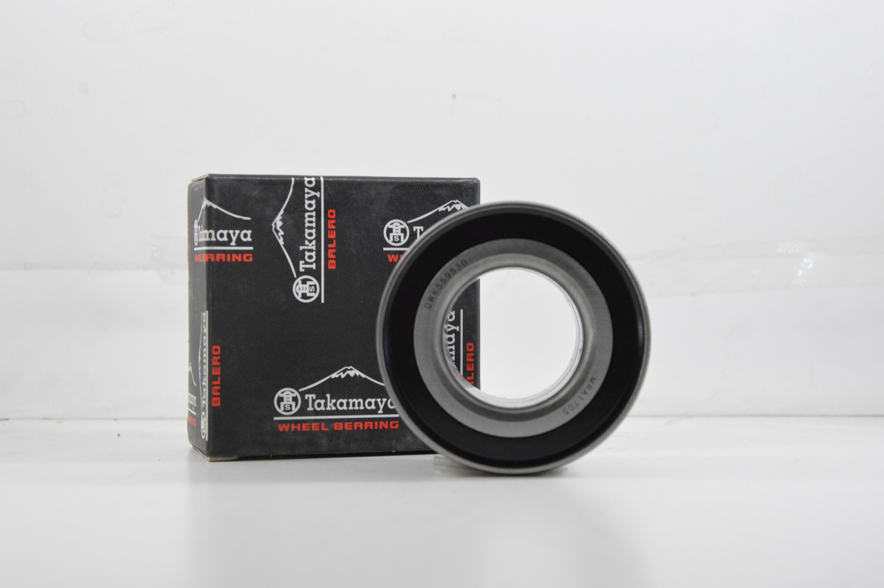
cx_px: 442
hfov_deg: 29.9
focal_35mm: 68
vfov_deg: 20.1
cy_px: 294
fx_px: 1656
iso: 3200
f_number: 8
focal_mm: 45
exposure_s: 1/100
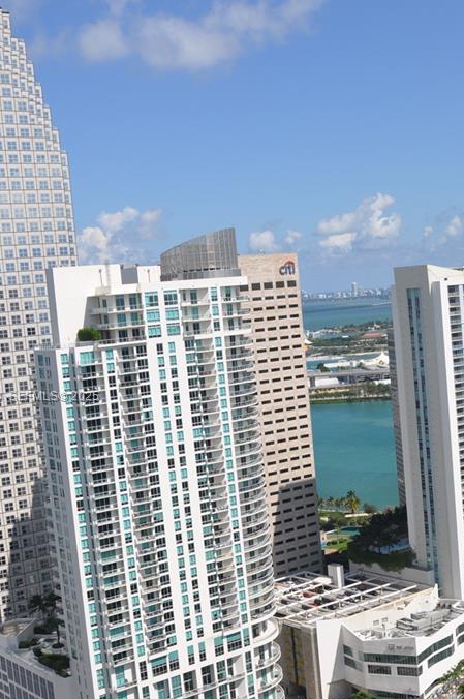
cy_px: 397
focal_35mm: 56
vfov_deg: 35.7
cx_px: 346
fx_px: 1083
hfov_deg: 23.9
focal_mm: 21
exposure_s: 1/400
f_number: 10
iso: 200
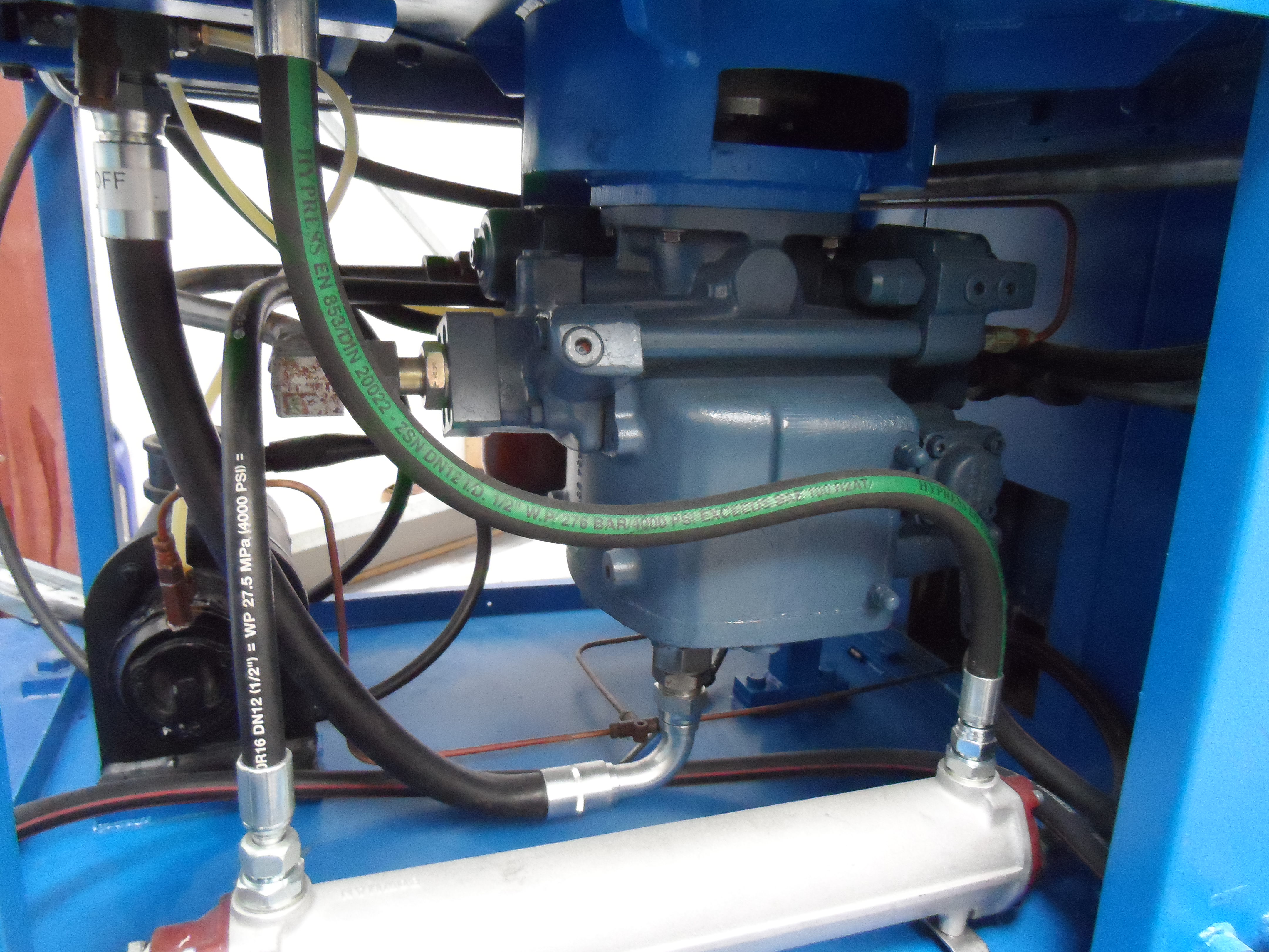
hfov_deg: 71.6
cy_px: 476
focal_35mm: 24
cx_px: 634
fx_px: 880
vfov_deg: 56.8
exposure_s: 1/30
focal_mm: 4
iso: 640
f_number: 3.2
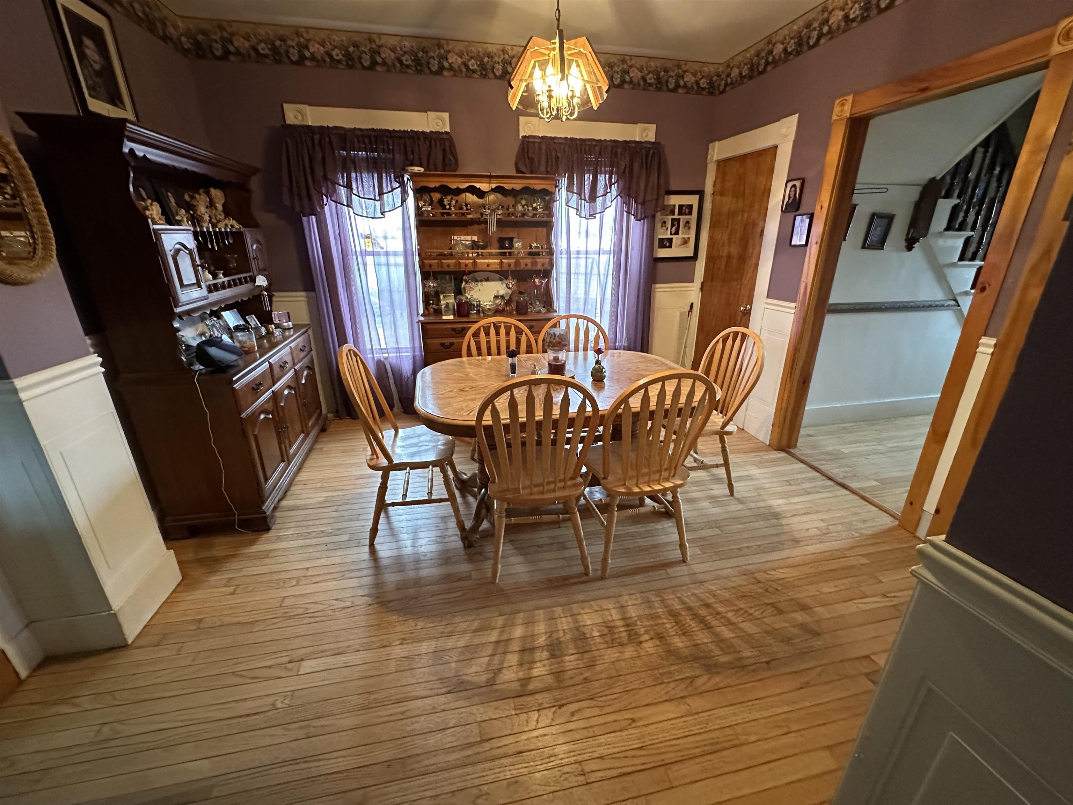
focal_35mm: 14
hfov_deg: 102.1
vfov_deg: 85.7
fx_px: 434
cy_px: 402
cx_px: 536
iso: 640
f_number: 2.2
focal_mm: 2.22
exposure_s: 1/60
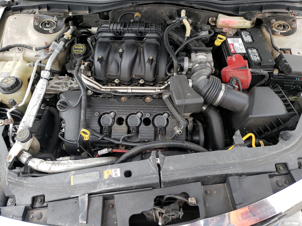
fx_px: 227
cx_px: 151
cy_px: 113
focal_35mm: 26
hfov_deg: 67.3
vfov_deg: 53.1
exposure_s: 1/100
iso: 64
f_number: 1.5
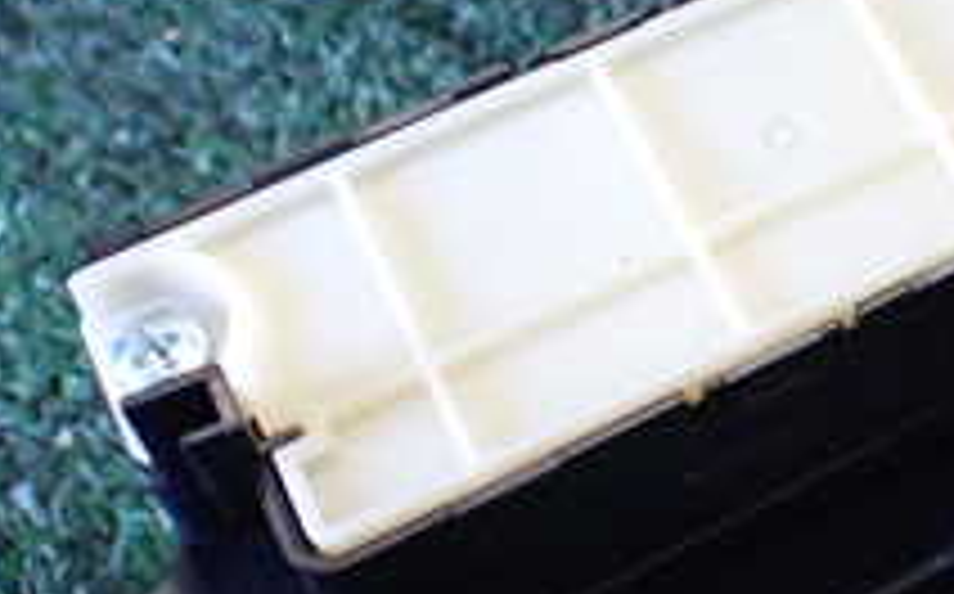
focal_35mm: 90
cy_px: 45
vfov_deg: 14.3
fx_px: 2337
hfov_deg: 21.9
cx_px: 1026
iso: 800
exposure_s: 1/100
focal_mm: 5.4
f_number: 2.3
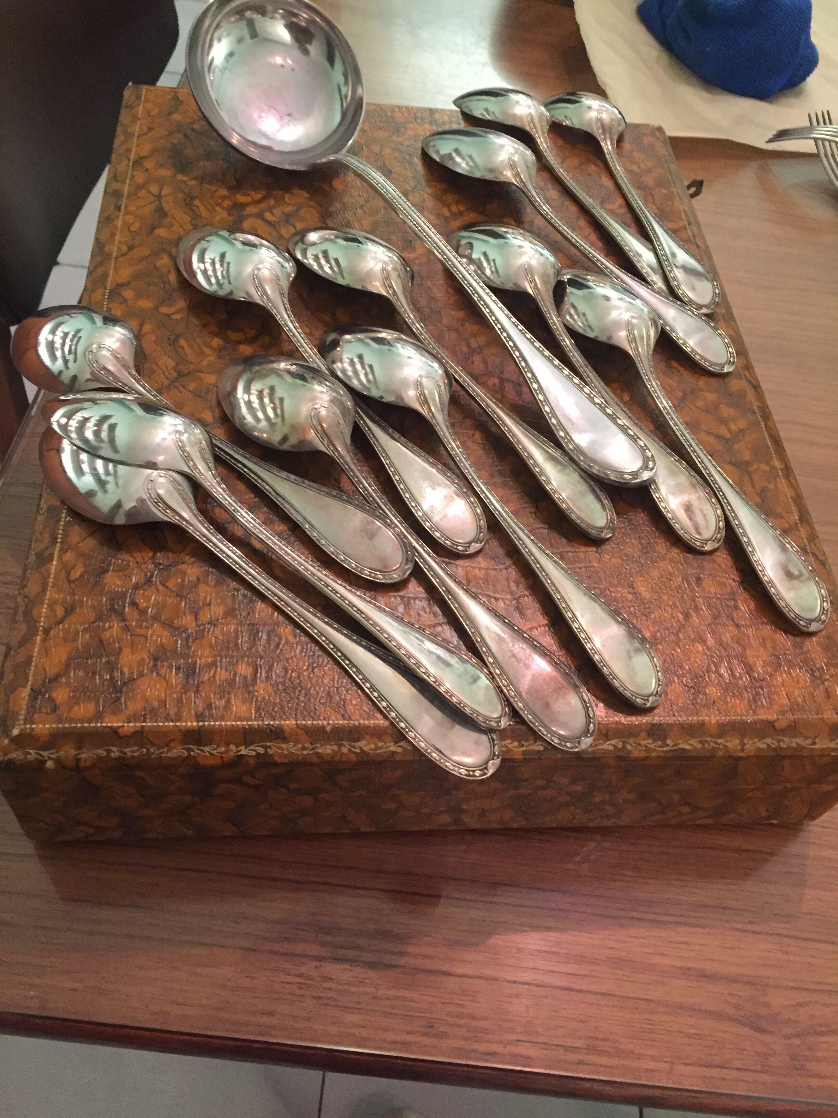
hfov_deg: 48.2
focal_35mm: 29
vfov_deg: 61.7
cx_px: 419
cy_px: 559
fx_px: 936
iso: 250
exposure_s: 1/25
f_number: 2.2
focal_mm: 4.15
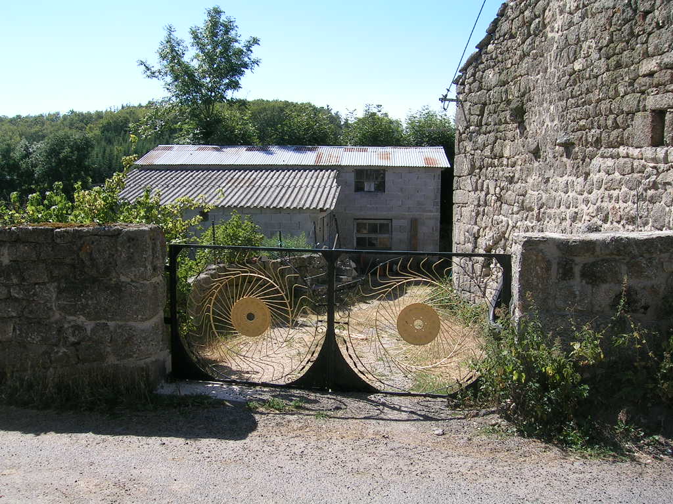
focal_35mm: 35
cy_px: 252
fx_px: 680
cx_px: 336
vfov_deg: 40.7
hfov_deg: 52.6
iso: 50
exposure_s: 1/274
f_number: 4.8
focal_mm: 5.4
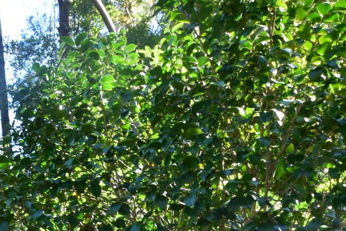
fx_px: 692
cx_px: -76
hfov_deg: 25.1
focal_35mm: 72
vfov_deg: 15.7
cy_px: 437
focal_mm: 10
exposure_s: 1/80
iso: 400
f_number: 8
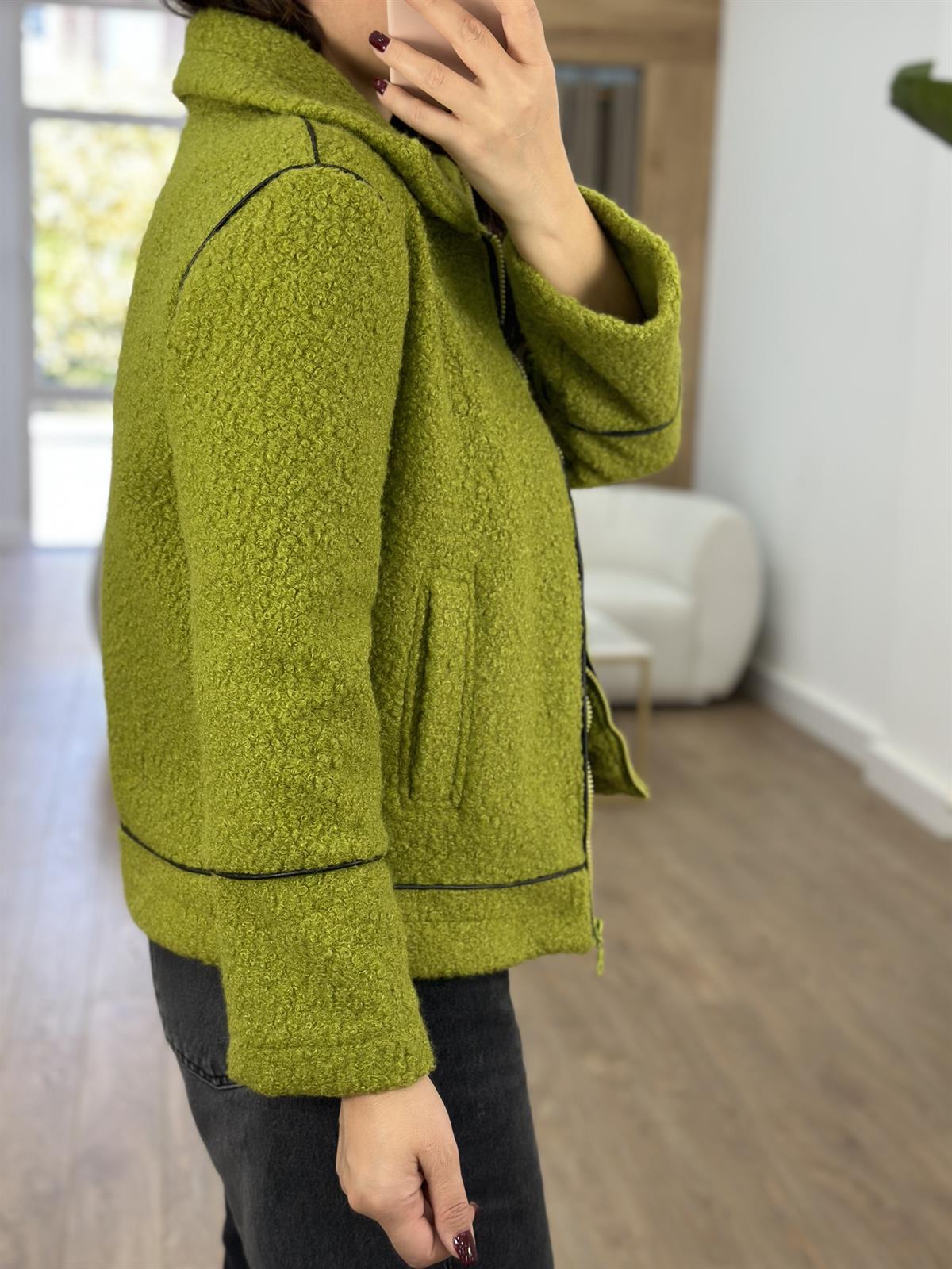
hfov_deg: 30.3
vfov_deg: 39.7
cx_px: 476
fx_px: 1760
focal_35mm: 48
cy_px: 634
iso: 64
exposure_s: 1/100
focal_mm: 6.86
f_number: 1.78
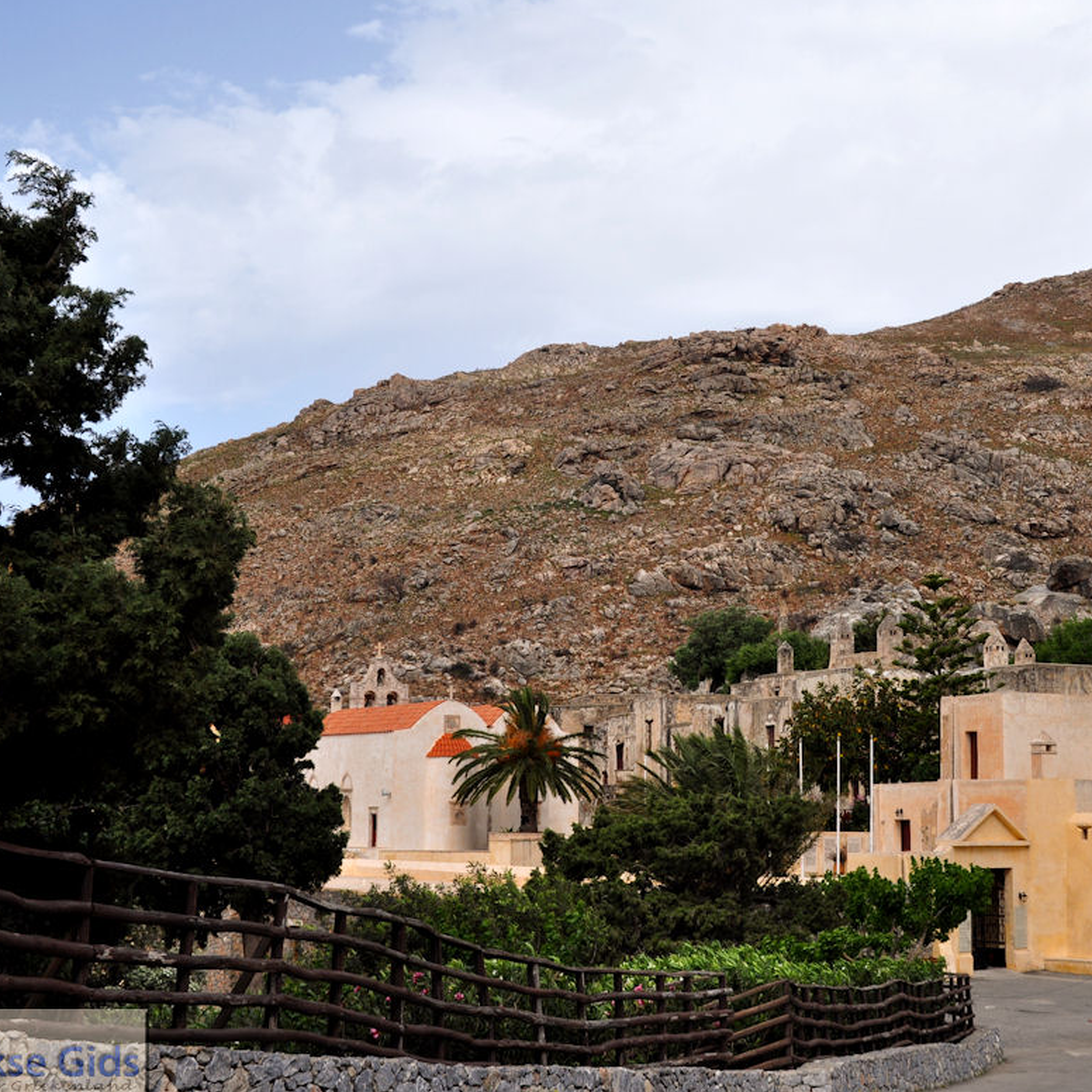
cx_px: 656
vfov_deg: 27.3
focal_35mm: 63
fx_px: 2248
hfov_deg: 27.2
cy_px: 542
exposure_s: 1/400
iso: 200
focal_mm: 32
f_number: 10
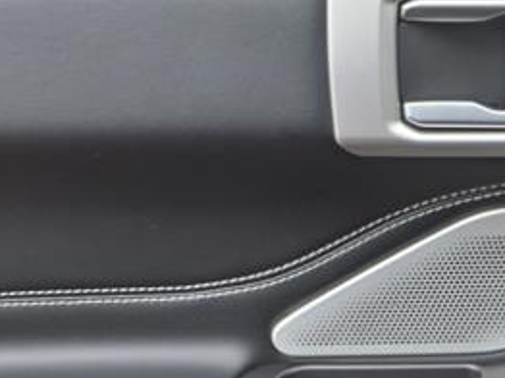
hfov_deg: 28.5
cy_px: 432
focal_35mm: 66
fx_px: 962
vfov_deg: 21.0
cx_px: 439
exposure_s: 1/133
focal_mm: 3.58
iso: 40
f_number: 1.9
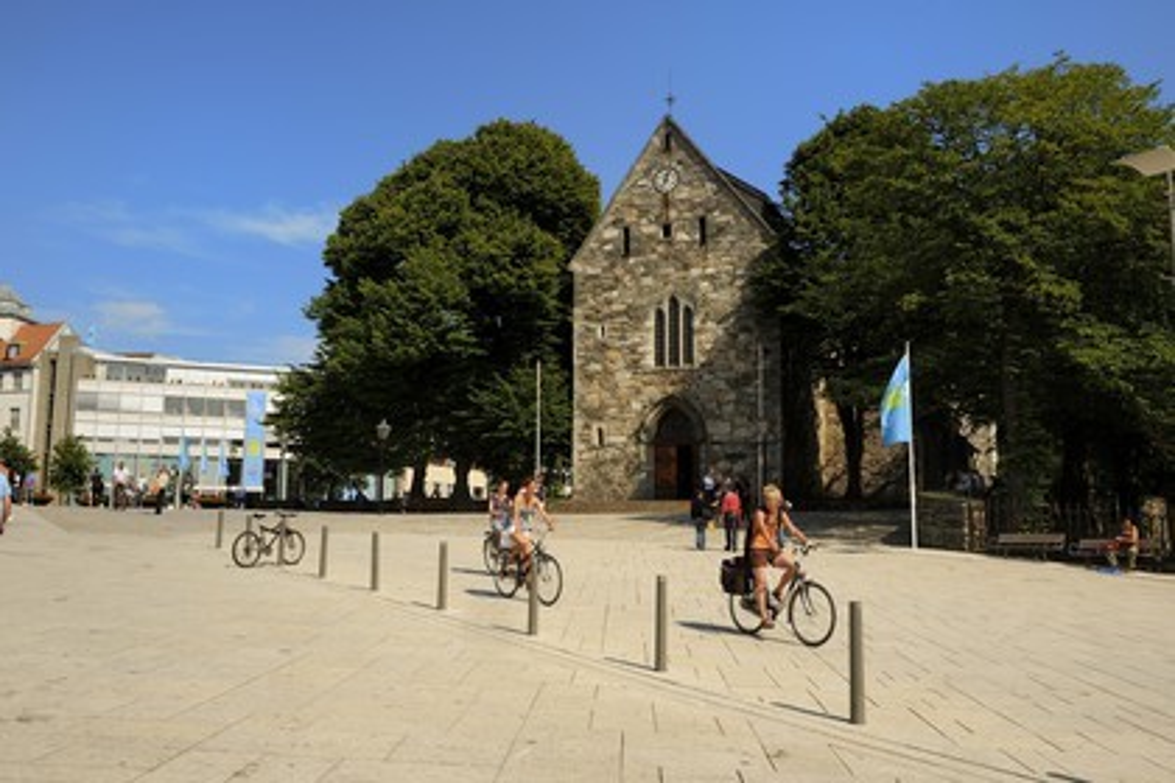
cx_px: 588
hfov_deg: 58.7
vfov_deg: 41.1
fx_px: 1044
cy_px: 392
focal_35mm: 32
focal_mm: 32
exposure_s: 1/160
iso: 200
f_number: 16
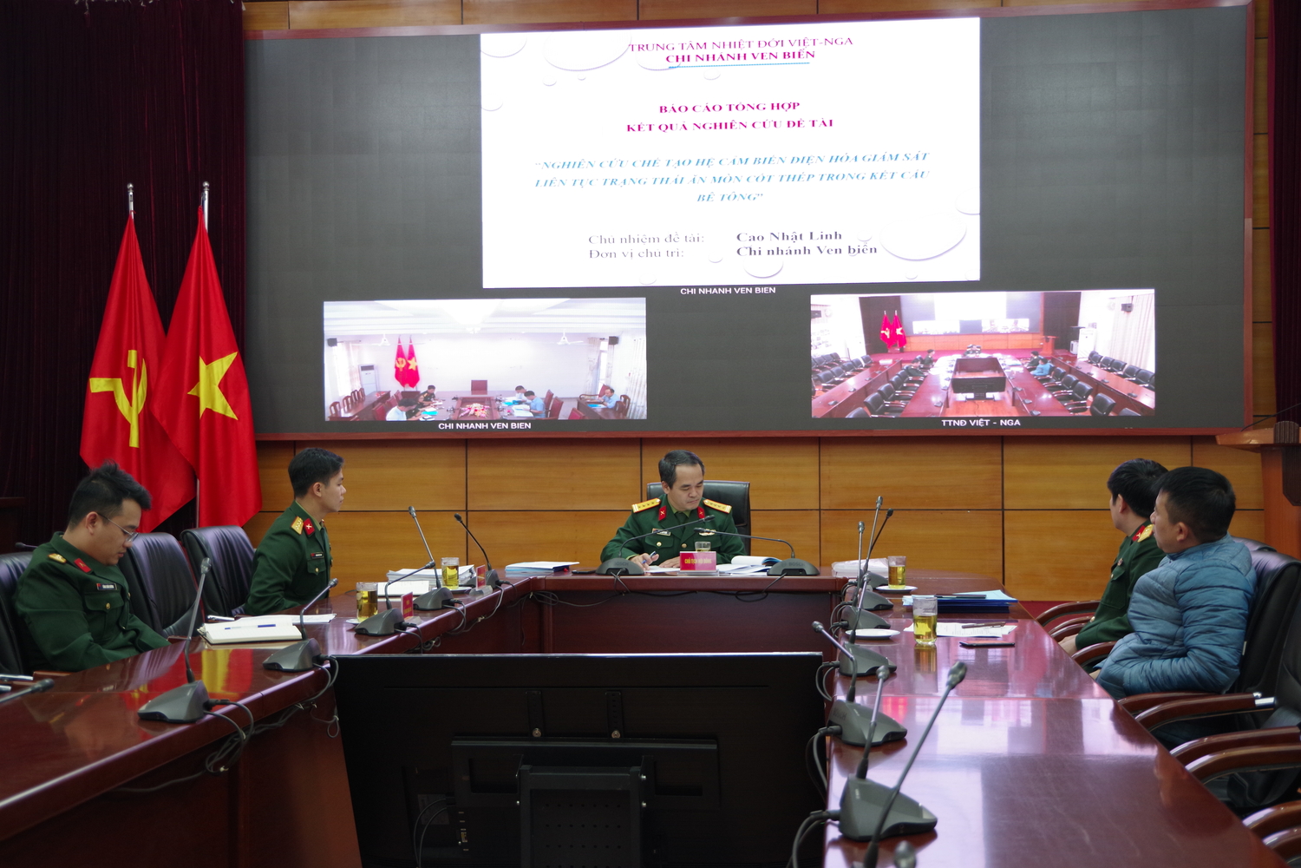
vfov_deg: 29.2
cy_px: 434
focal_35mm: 46
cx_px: 650
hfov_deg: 42.7
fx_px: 1662
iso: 800
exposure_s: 1/40
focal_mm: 31
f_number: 4.5
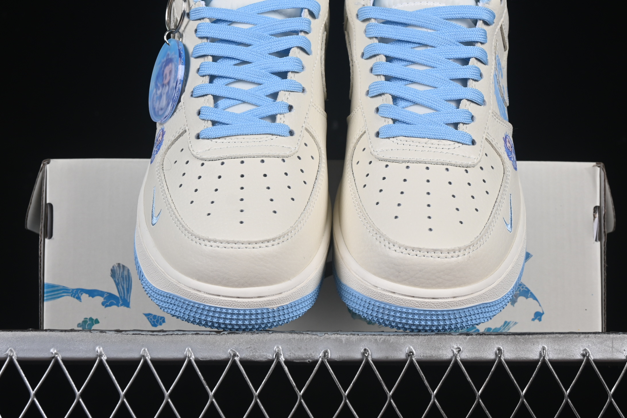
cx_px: 331
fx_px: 1672
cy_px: 165
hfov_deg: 21.2
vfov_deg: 14.2
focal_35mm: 96
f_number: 8
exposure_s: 1/80
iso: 160
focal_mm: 50
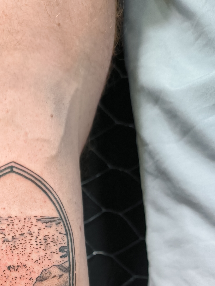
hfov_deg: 28.3
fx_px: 406
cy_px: 280
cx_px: 12
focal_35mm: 49
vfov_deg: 35.5
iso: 1916
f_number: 1.7
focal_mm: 5.24
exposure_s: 1/20
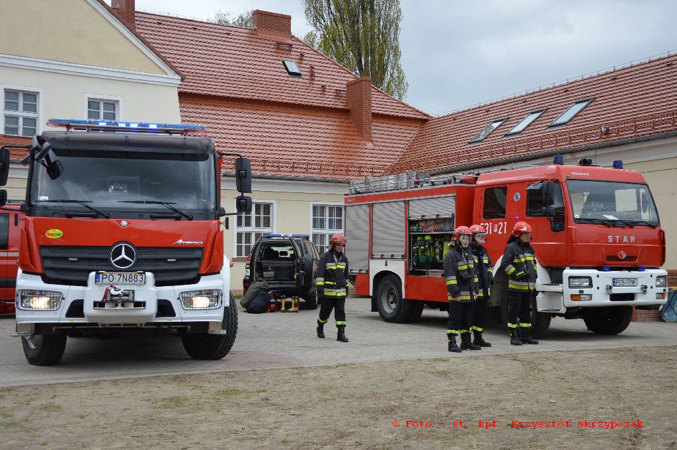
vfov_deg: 29.8
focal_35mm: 45
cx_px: 338
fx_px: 846
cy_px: 225
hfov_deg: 43.6
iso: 400
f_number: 4.5
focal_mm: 30
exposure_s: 1/1000
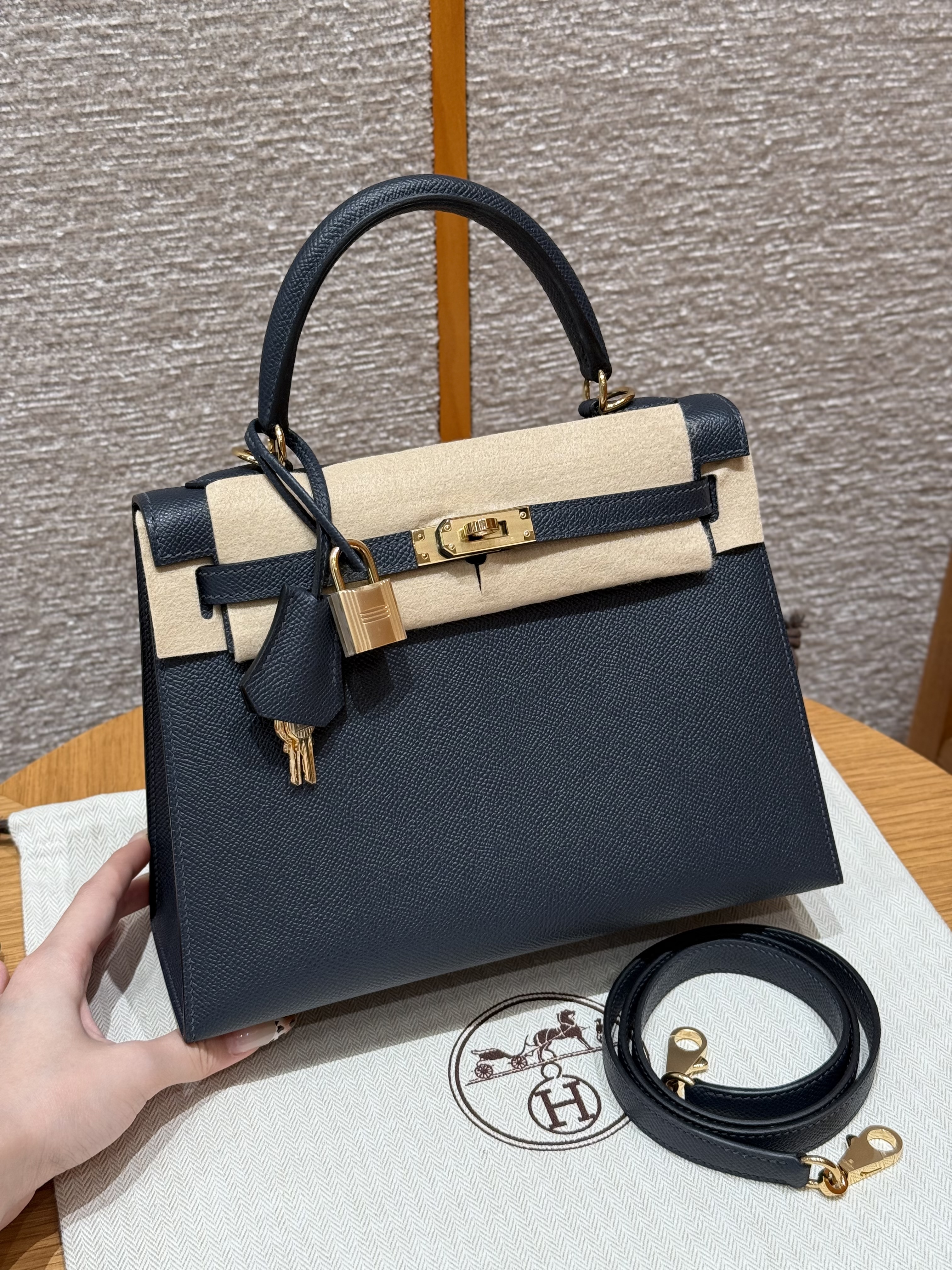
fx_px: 1760
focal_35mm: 48
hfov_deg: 30.3
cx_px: 476
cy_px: 635
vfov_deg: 39.7
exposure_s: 1/50
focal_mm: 6.76
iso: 64
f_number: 1.78
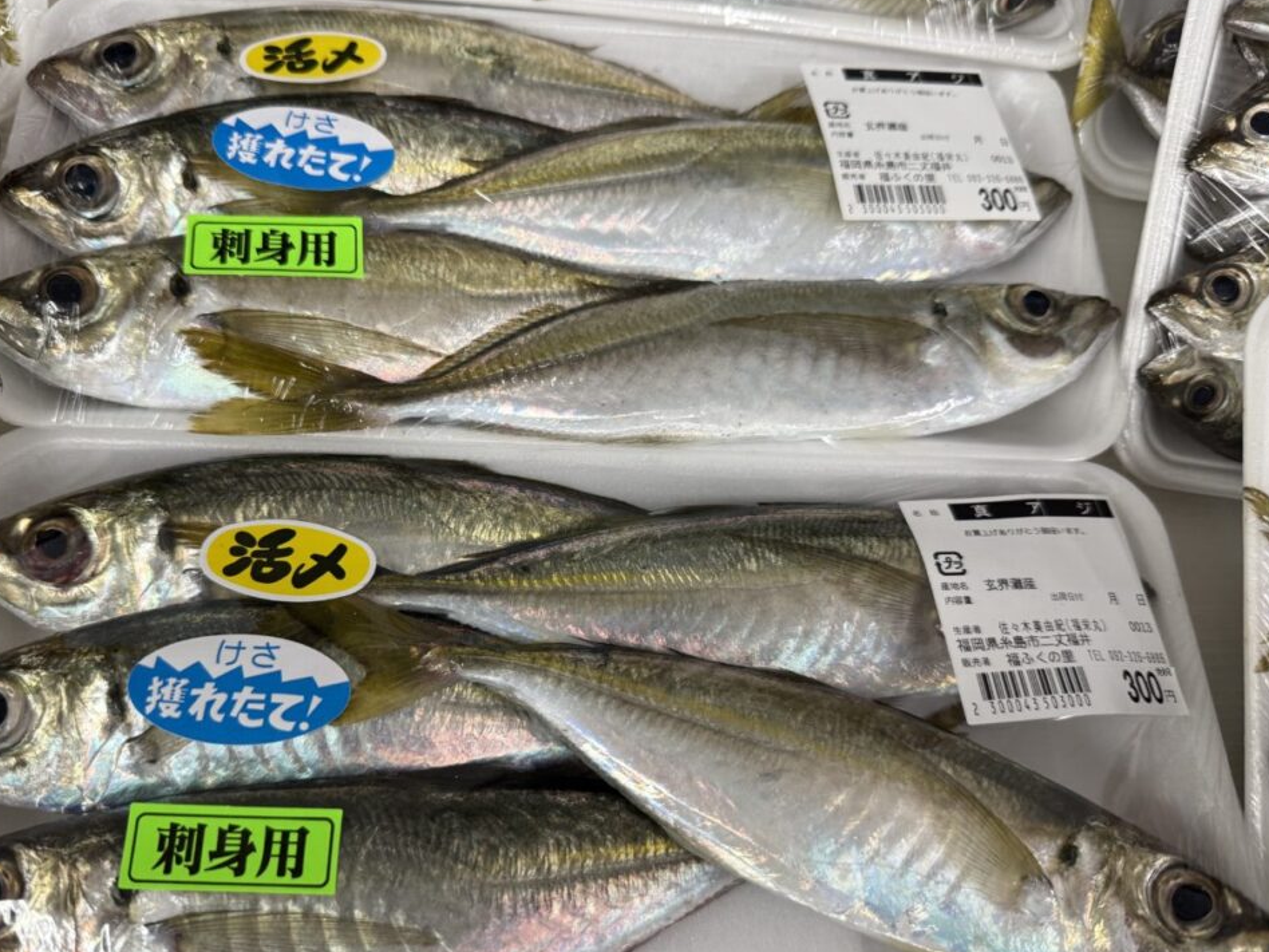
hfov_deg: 65.2
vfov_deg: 51.3
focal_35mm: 27
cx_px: 588
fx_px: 990
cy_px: 515
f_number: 1.78
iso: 200
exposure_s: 1/120
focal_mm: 6.76
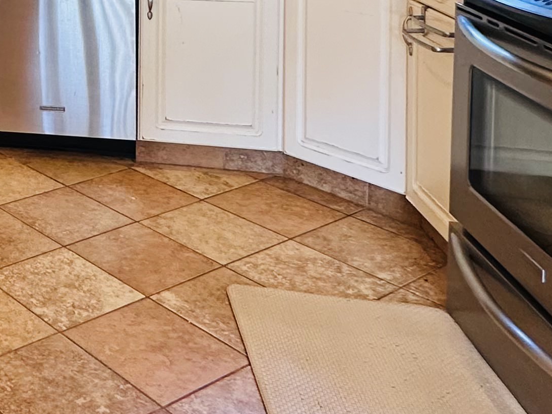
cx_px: -151
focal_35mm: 52
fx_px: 829
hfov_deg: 30.0
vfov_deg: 24.4
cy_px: -126
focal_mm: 2.22
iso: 160
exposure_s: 1/60
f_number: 2.2
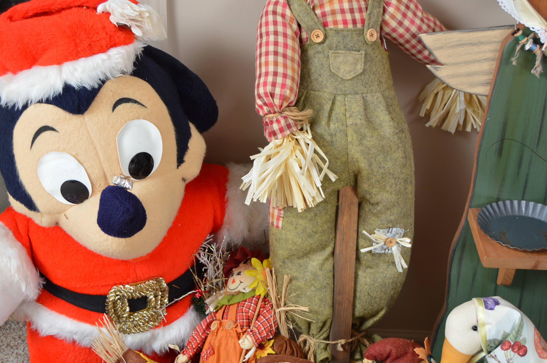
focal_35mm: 58
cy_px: 207
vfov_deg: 23.3
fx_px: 881
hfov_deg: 34.4
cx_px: 229
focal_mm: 32
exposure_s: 1/200
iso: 200
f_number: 4.5
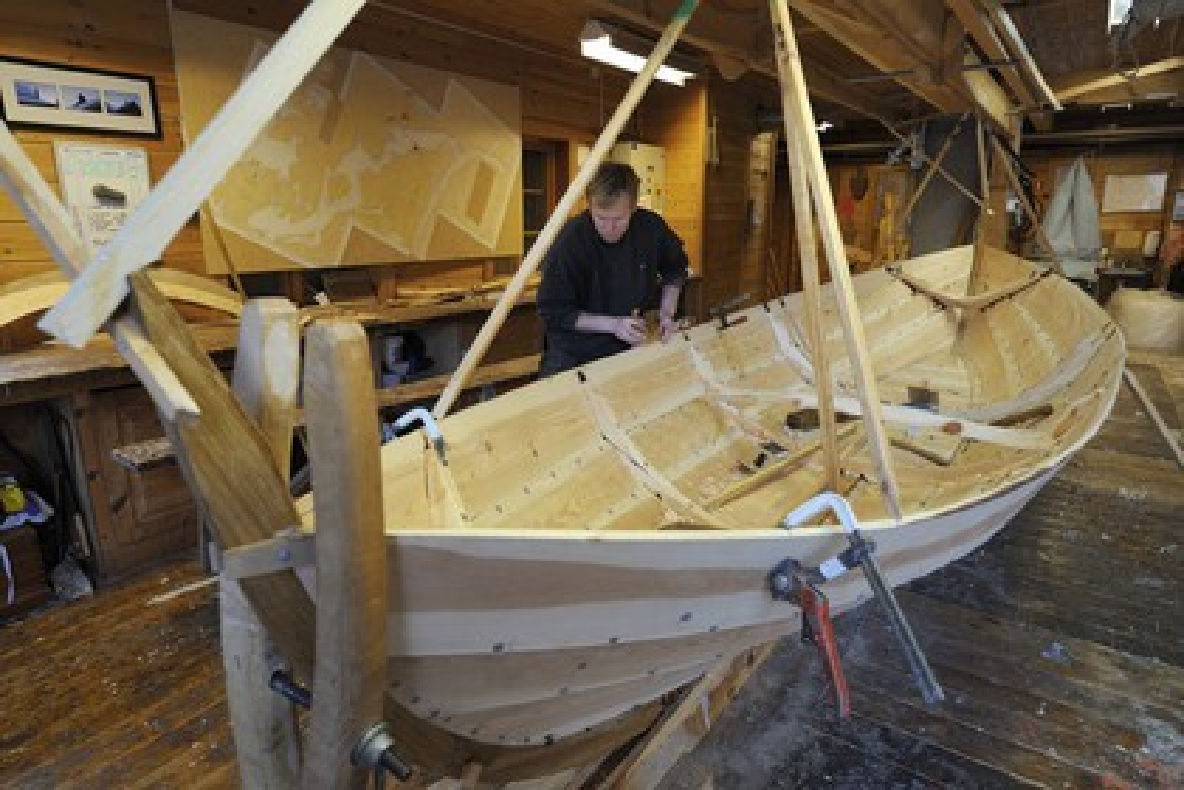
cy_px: 395
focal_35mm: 21
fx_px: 691
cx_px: 592
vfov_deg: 59.5
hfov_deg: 81.2
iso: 800
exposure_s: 1/60
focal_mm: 21
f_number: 6.3
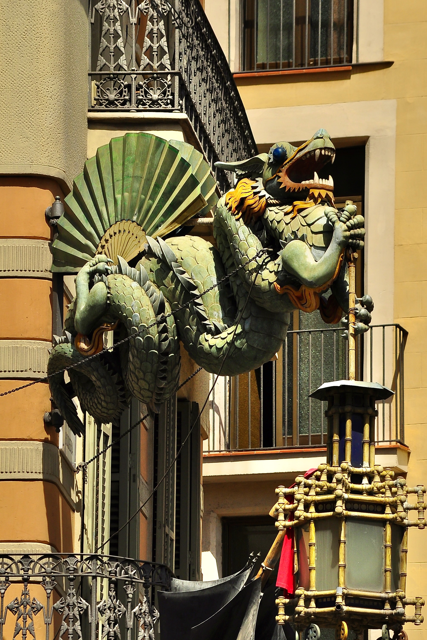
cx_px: 238
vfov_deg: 7.8
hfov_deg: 5.2
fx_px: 4697
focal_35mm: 264
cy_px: 361
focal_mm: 150
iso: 200
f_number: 8
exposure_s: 1/800
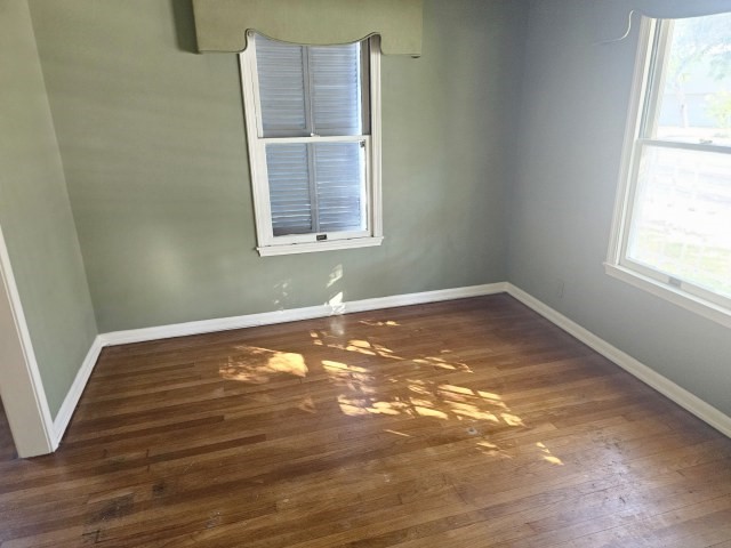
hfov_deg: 73.9
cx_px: 366
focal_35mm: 23
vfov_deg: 58.9
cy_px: 274
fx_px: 486
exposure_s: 1/120
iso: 500
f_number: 1.7
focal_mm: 6.3
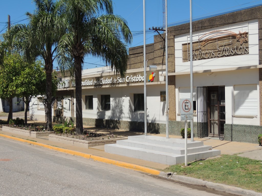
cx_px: 131
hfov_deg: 40.4
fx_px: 356
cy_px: 98
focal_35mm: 47
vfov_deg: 30.9
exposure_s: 1/1600
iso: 100
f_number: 3.5
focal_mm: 8.3
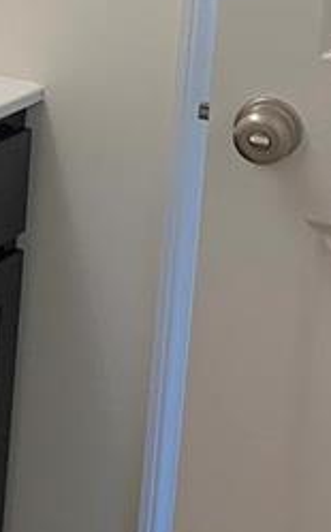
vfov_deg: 15.1
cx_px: -521
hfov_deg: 8.7
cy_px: -120
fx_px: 1925
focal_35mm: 133
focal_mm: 4.25
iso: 80
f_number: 1.8
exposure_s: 1/120
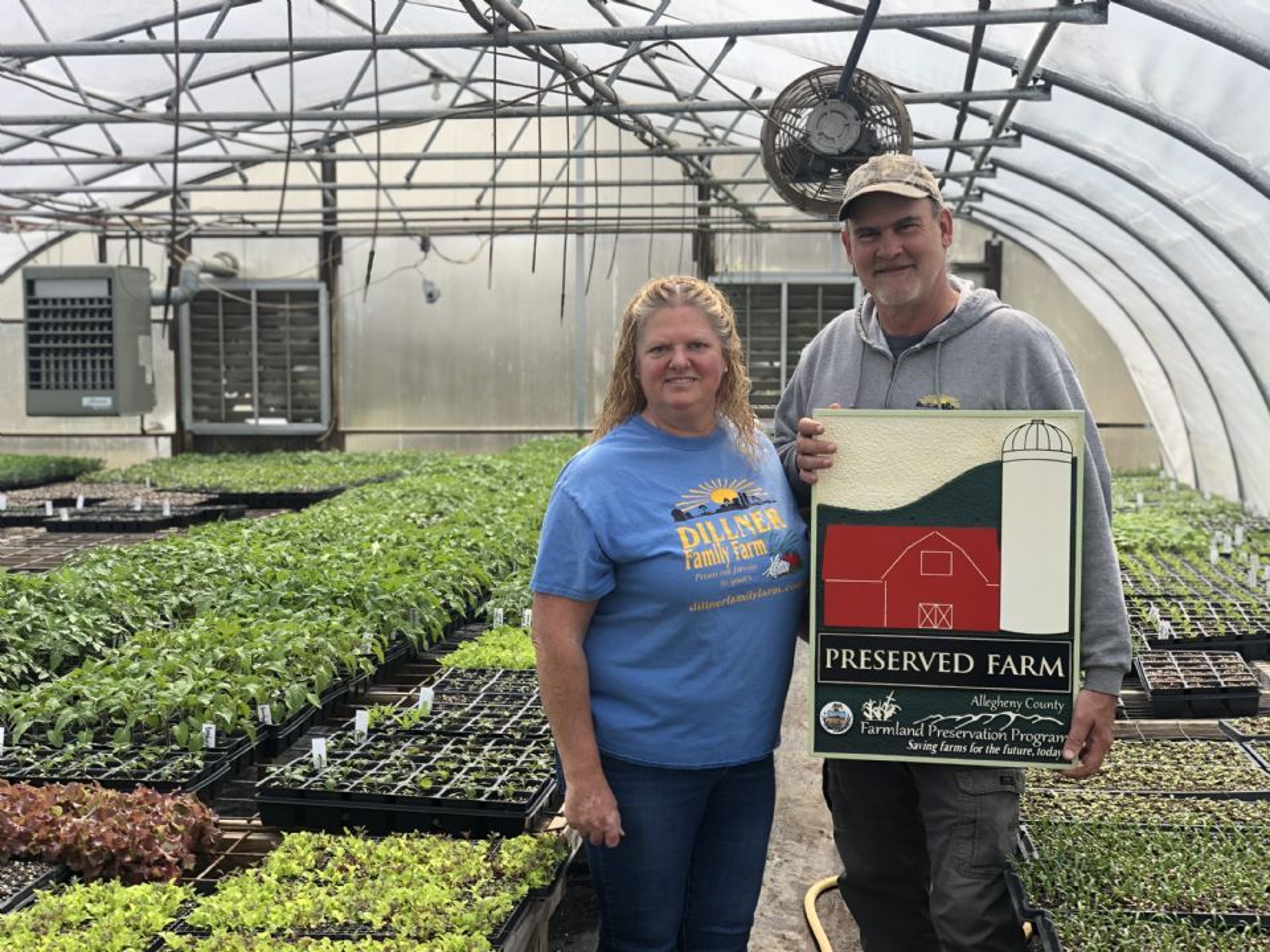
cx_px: 635
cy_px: 476
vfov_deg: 28.0
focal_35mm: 52
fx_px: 1908
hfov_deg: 36.8
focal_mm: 6
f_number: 2.4
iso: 16
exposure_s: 1/500
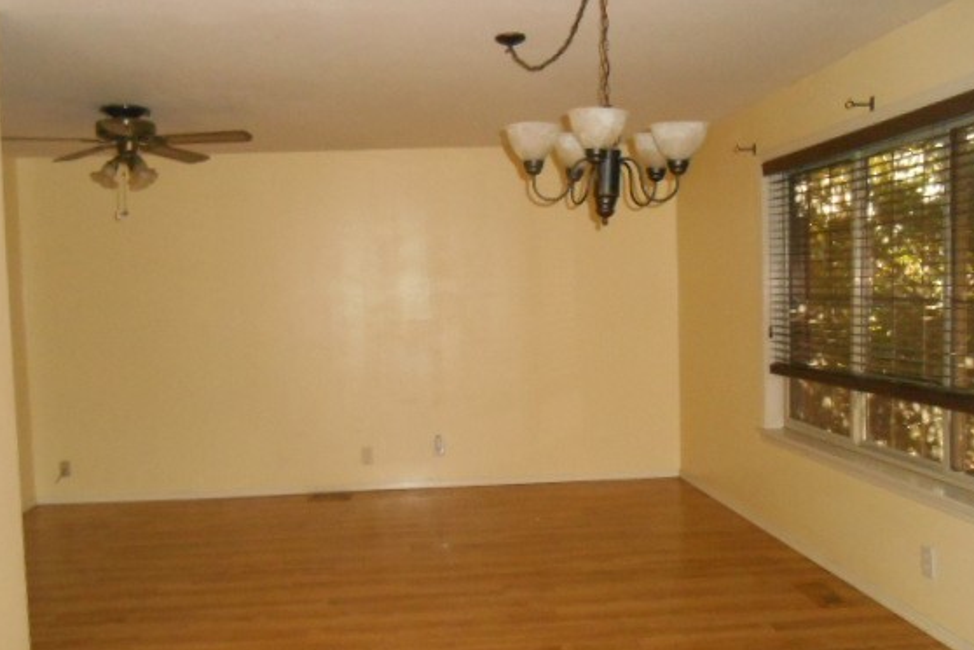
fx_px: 839
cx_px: 456
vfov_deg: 42.3
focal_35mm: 31
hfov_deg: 60.2
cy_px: 332
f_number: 3.4
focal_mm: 4.7
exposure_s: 1/25
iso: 720
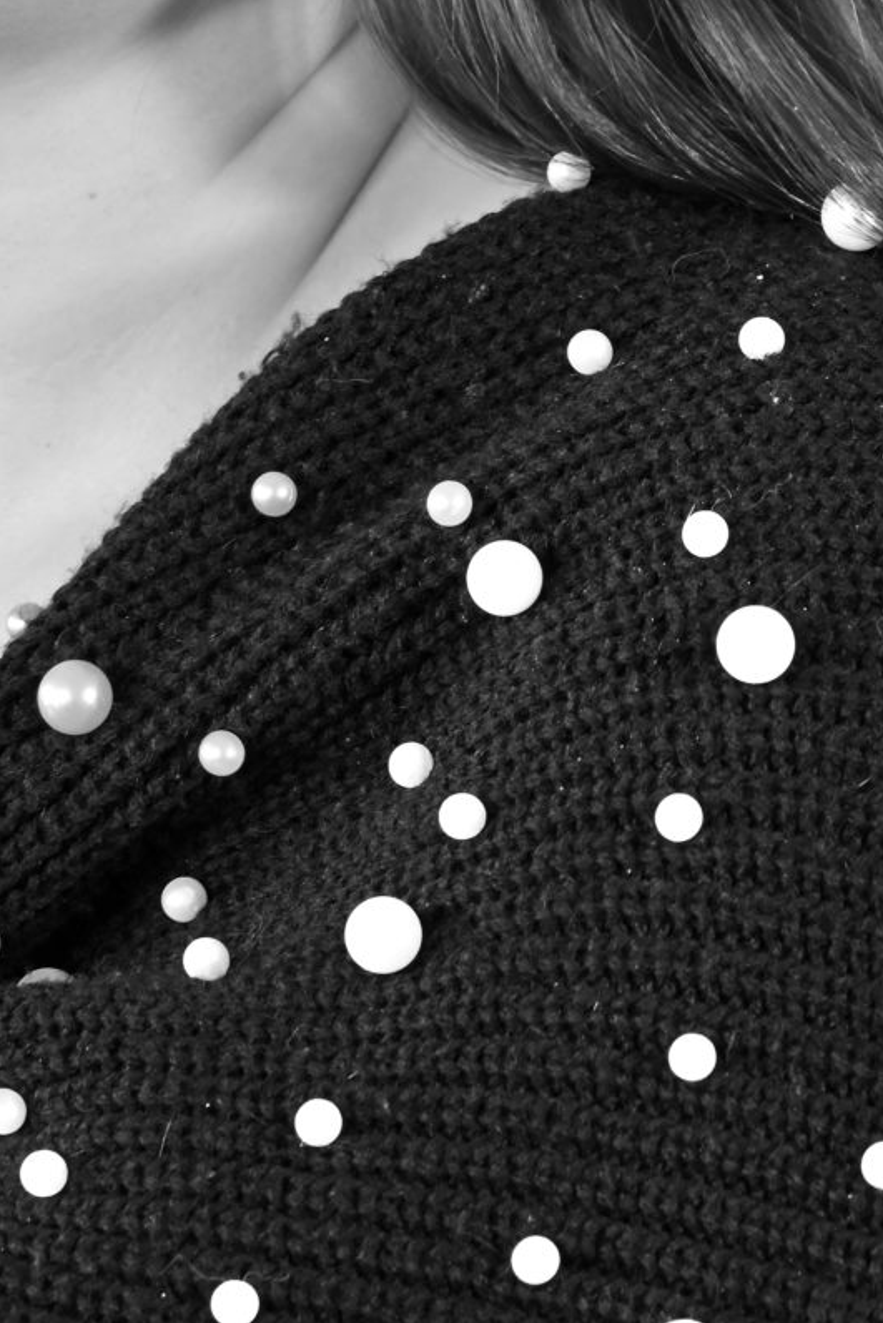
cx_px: 126
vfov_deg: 9.1
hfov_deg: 6.1
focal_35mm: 225
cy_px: 153
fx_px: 8274
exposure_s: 1/13
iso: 400
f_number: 8
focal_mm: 70
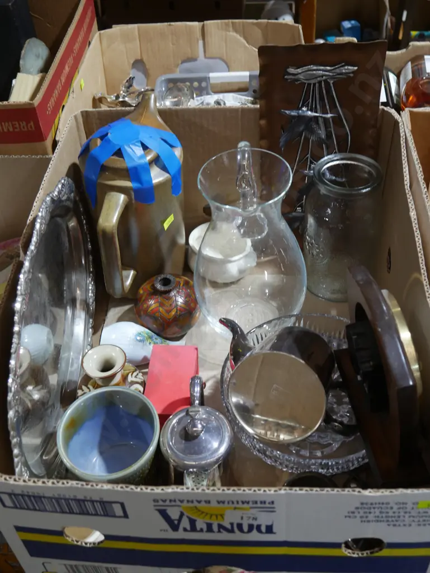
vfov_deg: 44.8
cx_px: 215
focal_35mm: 42
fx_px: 695
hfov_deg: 34.4
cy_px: 286
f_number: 4.6
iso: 640
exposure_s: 1/60
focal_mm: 21
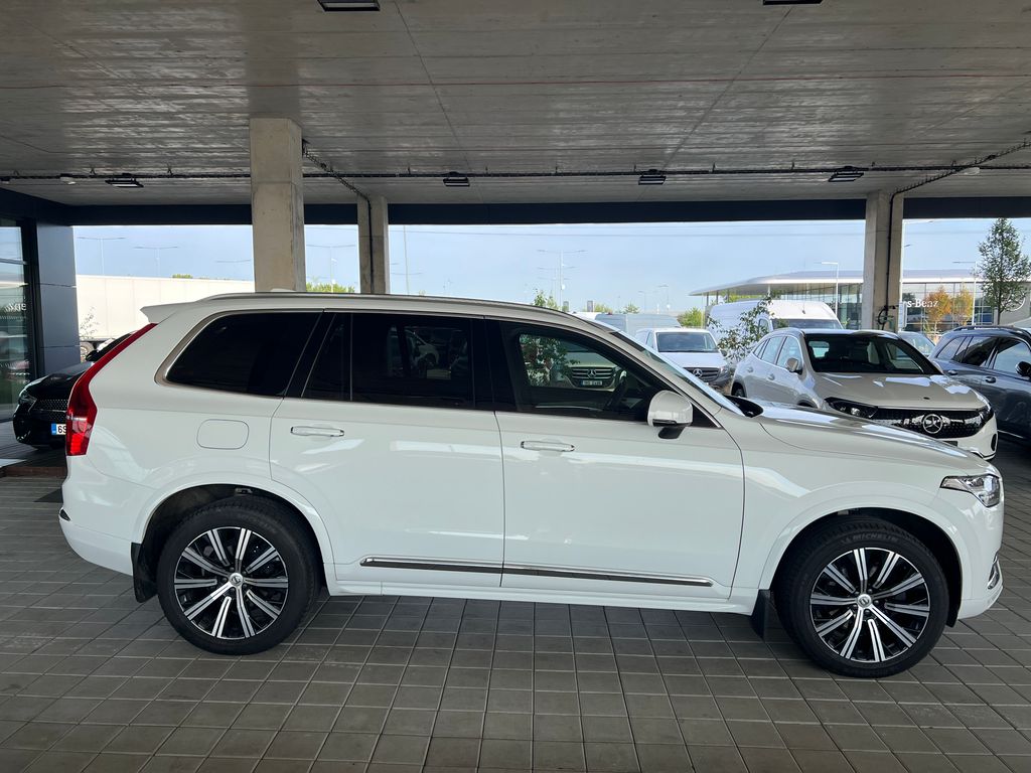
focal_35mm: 26
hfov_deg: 67.3
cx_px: 516
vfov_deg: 53.1
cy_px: 386
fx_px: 774
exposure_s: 1/1412
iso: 50
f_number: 1.5
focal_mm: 5.7
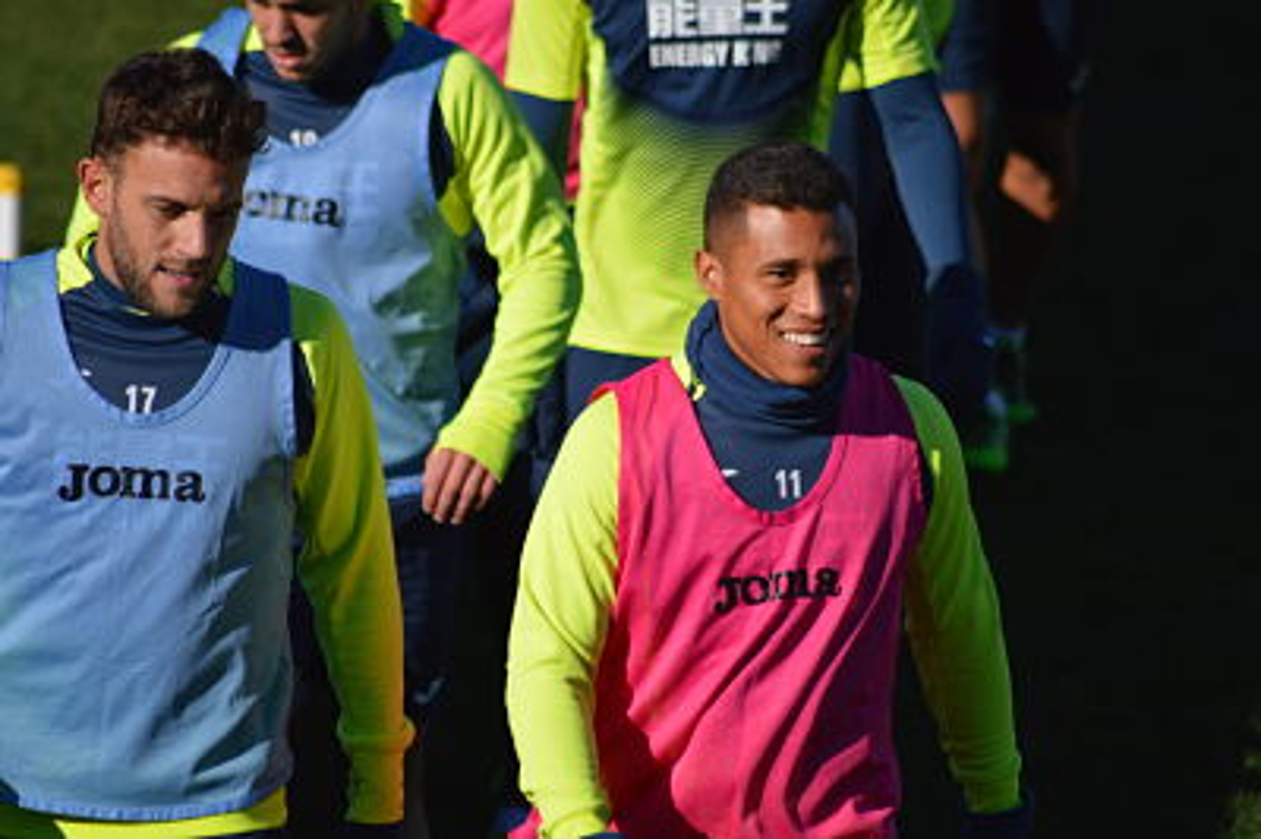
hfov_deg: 4.6
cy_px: 420
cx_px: 630
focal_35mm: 450
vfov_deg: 3.0
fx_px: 15749
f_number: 5.6
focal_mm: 300
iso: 250
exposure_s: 1/2000
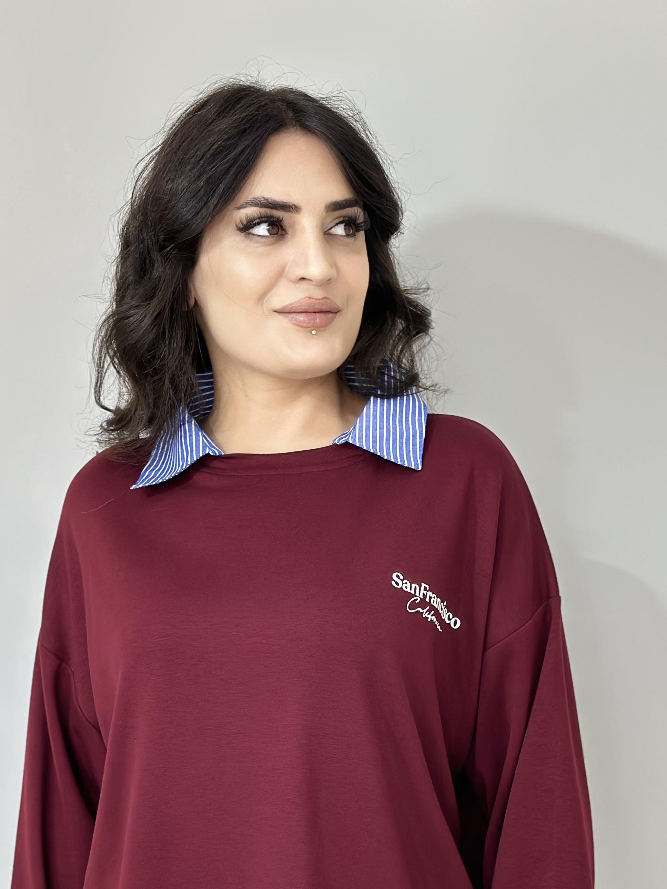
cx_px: 316
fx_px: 1927
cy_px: 654
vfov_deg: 25.7
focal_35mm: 75
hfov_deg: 19.6
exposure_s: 1/137
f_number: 1.78
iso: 64
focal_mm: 6.86
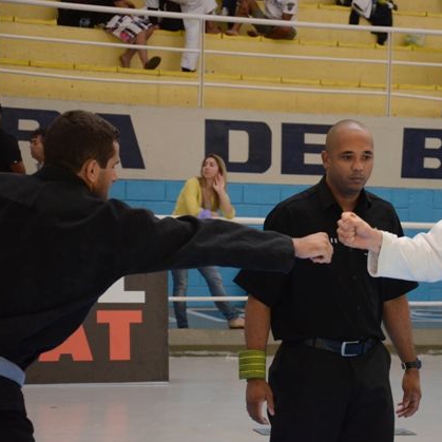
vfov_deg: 12.8
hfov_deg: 12.8
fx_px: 1965
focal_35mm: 136
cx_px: 315
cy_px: 223
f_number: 5.6
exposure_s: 1/640
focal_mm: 70
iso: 3200
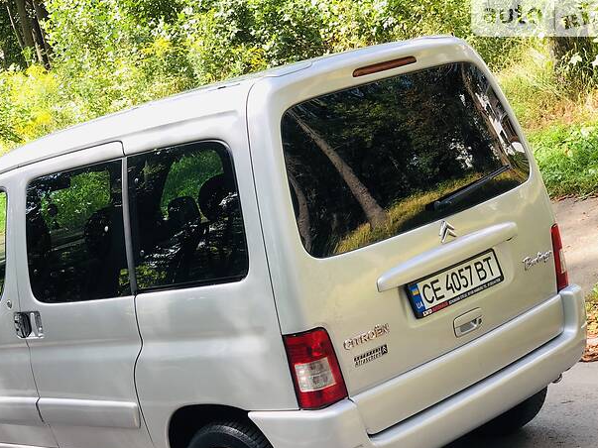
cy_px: 280
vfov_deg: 21.3
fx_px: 1192
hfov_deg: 28.1
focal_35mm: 69
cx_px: 232
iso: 16
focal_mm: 6
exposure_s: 1/120
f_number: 2.4
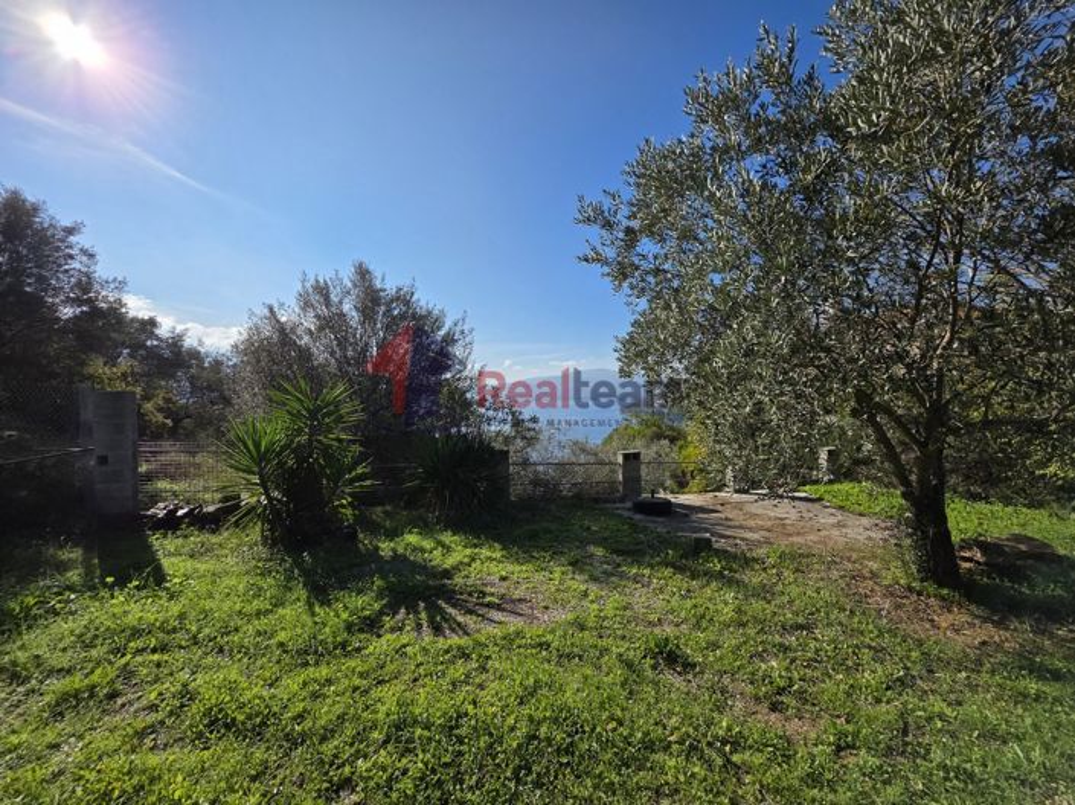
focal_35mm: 13
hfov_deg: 106.2
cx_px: 538
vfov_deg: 89.9
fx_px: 404
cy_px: 402
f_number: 1.9
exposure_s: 1/3409
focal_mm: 2.2
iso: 40
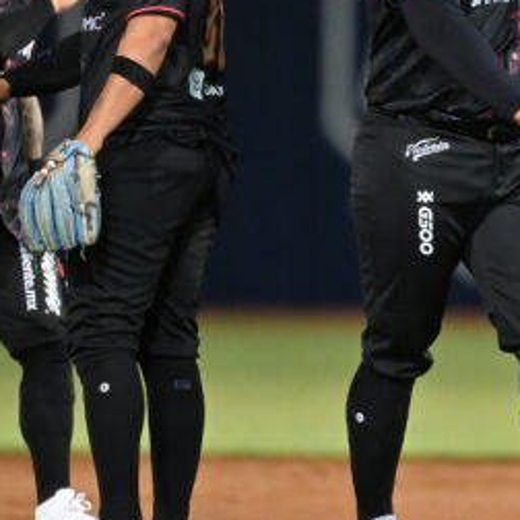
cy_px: 106
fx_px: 18321
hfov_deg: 1.6
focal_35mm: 1078
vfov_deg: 1.6
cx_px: 491
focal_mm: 400
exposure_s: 1/1250
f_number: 2.8
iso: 3200
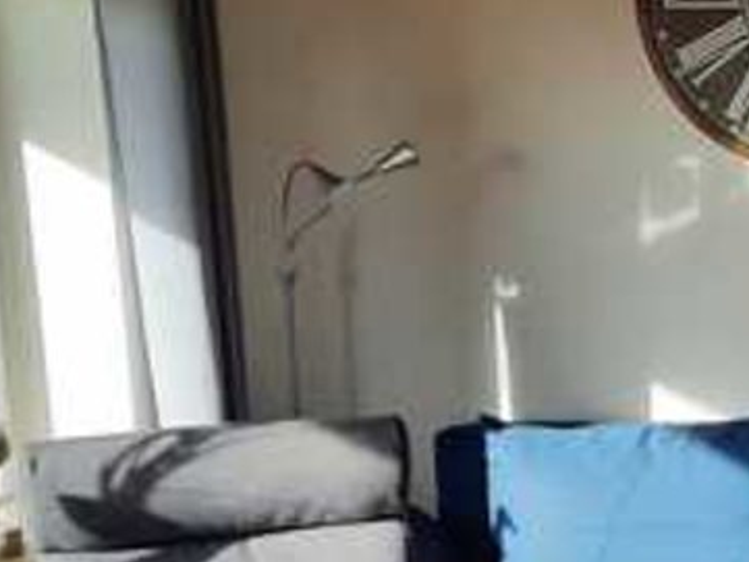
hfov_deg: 22.4
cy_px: 452
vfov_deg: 17.6
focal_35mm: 83
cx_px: 793
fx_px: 1797
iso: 32
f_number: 2
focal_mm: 4.6
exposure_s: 1/131
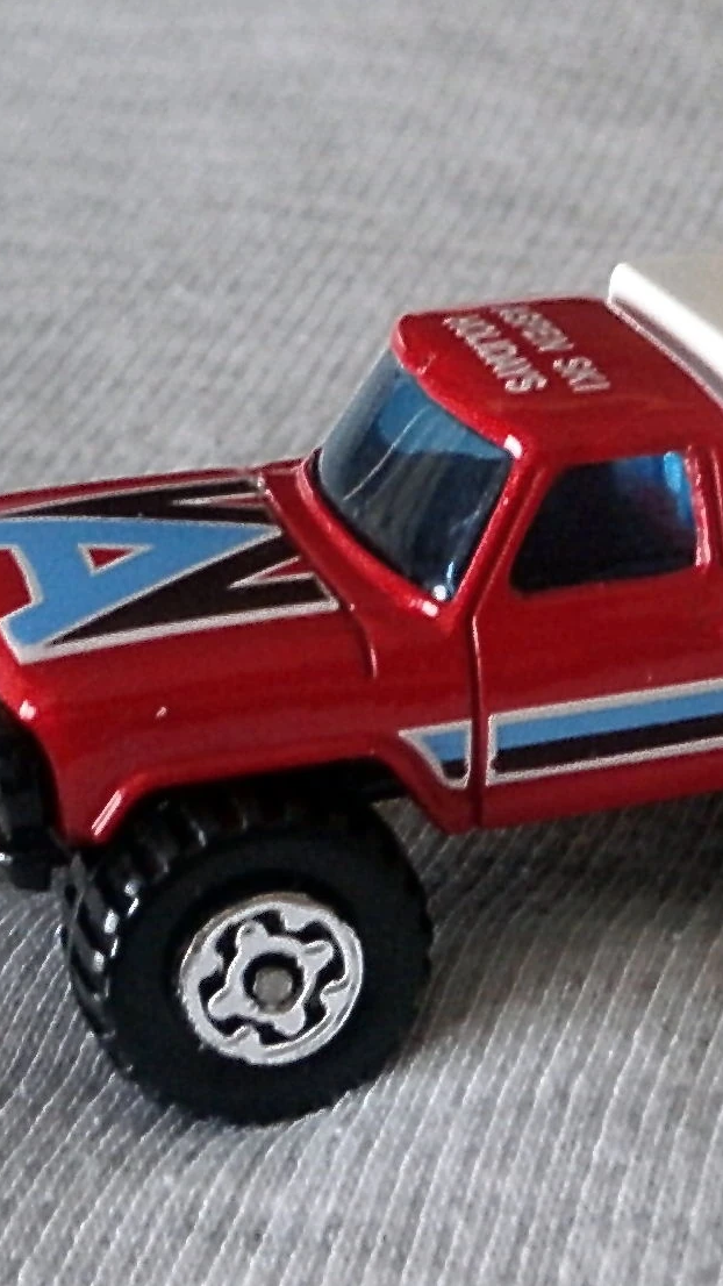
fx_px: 2352
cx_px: 618
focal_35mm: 69
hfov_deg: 17.3
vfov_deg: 30.6
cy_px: 638
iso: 400
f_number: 3.4
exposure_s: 1/40
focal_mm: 8.3
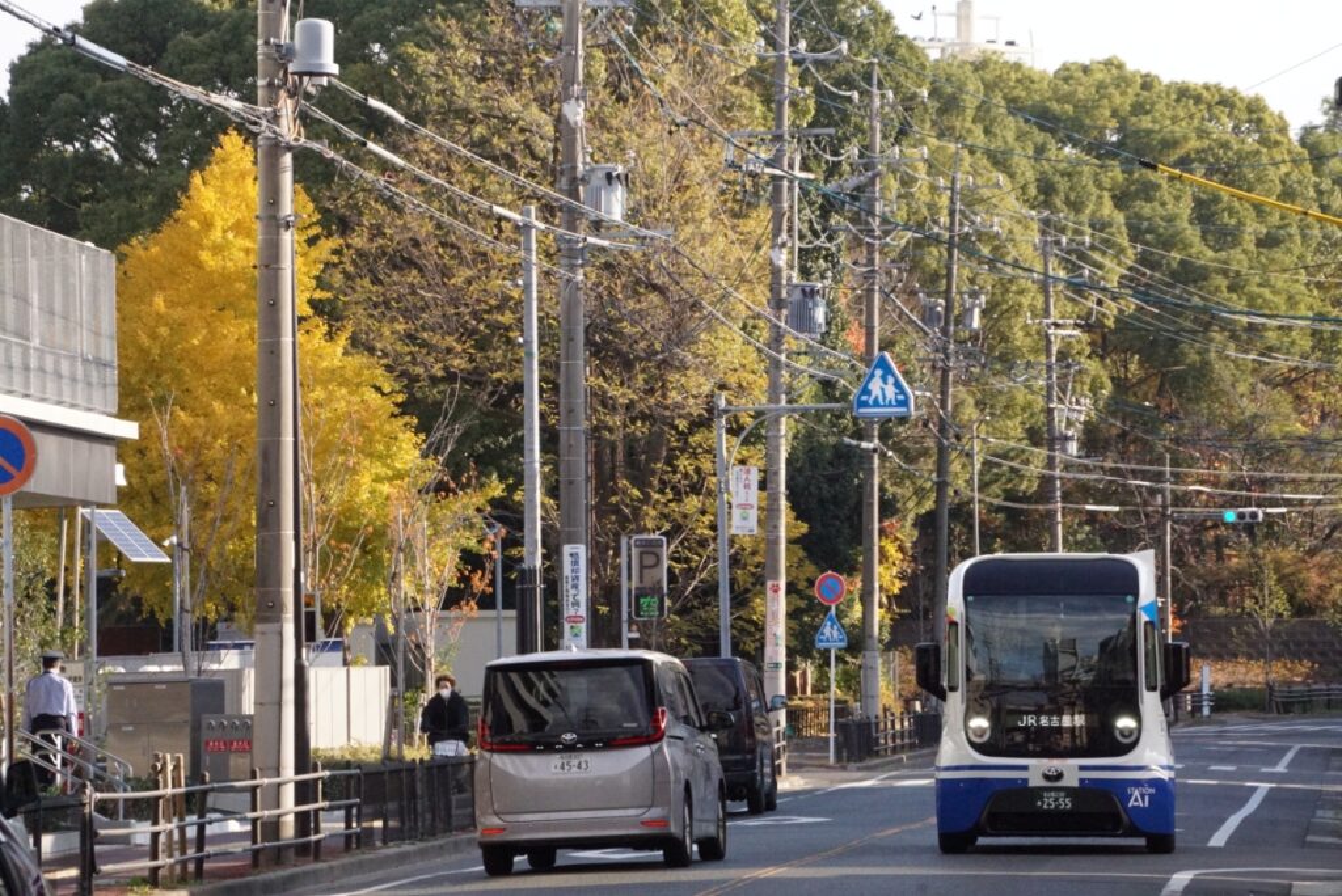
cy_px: 448
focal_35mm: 195
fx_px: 7273
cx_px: 671
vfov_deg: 7.1
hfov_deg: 10.5
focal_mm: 130
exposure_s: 1/500
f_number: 18
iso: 3200
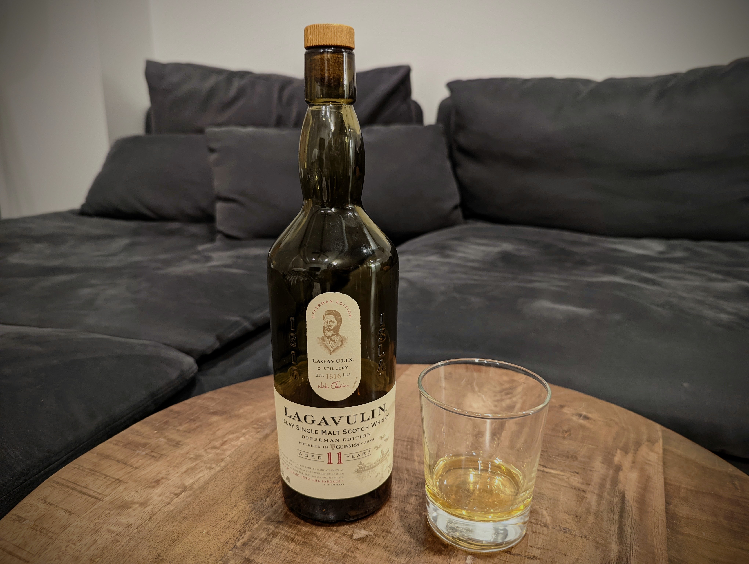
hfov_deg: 71.5
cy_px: 282
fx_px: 520
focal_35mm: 24
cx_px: 374
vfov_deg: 56.9
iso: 447
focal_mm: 6.81
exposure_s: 1/24
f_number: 1.85
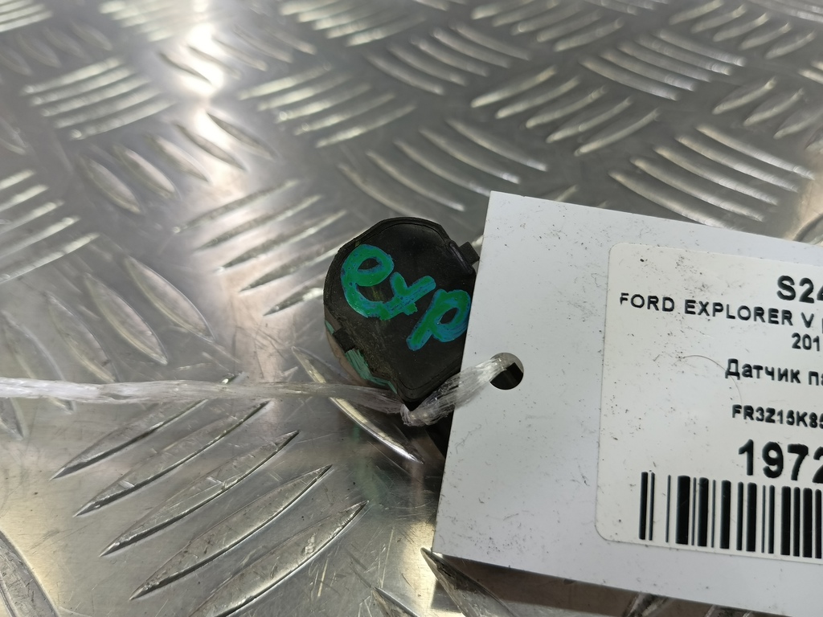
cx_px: 412
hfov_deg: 73.9
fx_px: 547
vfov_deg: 58.9
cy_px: 308
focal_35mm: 23
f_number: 1.6
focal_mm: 4.11
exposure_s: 1/50
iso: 104
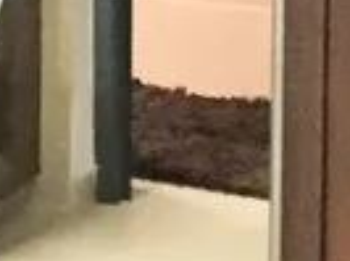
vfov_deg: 6.7
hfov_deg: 7.8
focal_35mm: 210
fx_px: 2118
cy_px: -335
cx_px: -797
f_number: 2.2
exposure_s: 1/20
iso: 250
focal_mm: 4.15
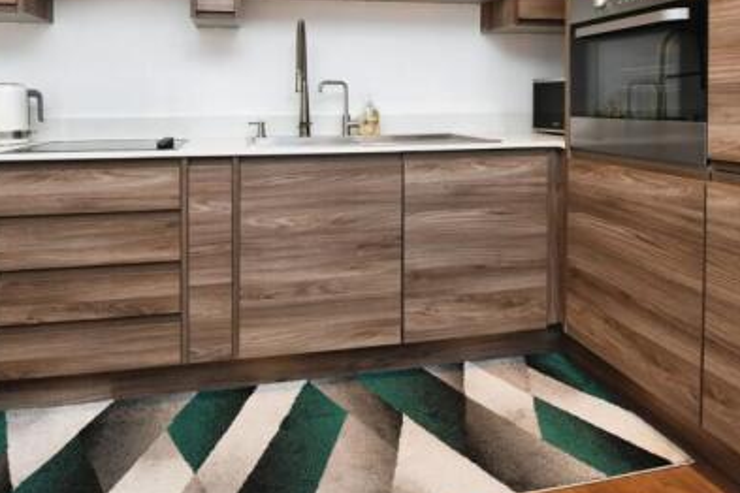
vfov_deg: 48.9
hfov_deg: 71.3
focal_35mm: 25
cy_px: 112
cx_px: 334
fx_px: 514
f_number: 6.3
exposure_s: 1/60
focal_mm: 15
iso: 800
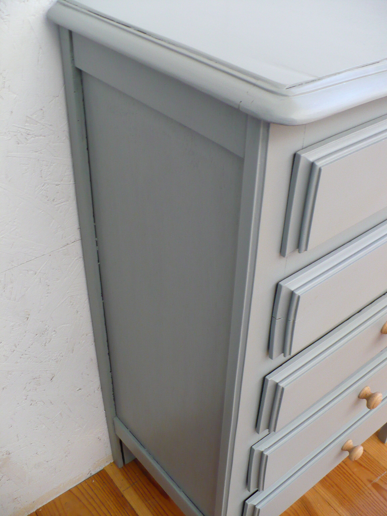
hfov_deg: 38.7
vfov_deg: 50.1
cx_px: 194
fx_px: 552
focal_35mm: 37
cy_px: 258
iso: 200
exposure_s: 1/10
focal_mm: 6.1
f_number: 2.8
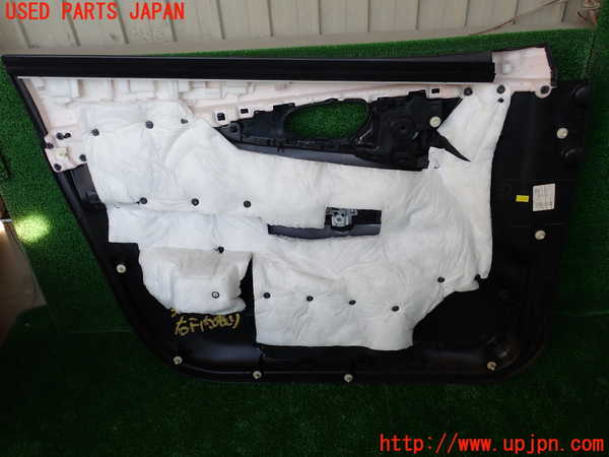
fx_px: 528
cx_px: 304
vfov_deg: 46.8
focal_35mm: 30
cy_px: 228
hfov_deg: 60.0
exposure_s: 1/80
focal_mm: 5.4
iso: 100
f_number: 3.2
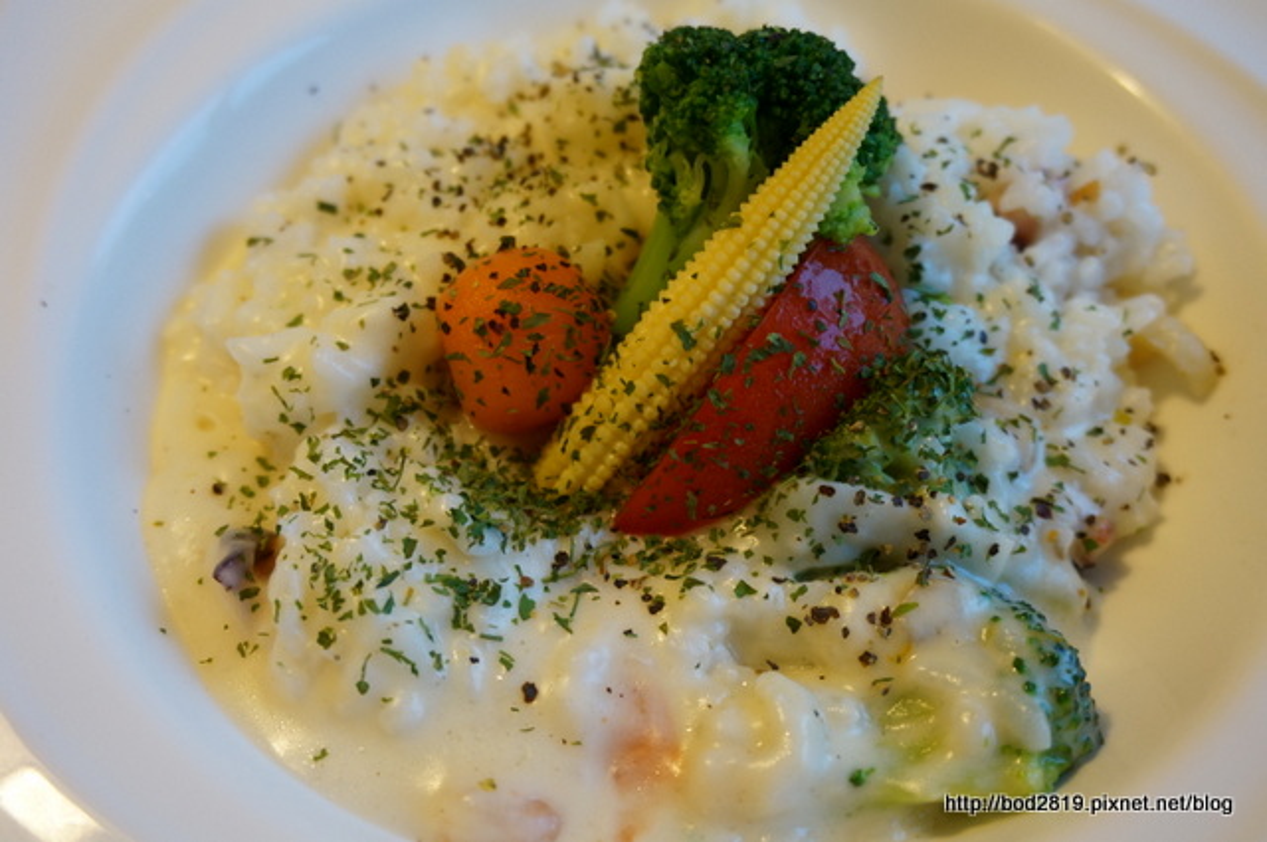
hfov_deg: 49.6
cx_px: 634
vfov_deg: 34.1
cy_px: 421
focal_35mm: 39
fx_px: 1371
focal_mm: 26
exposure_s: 1/60
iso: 500
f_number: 4.5
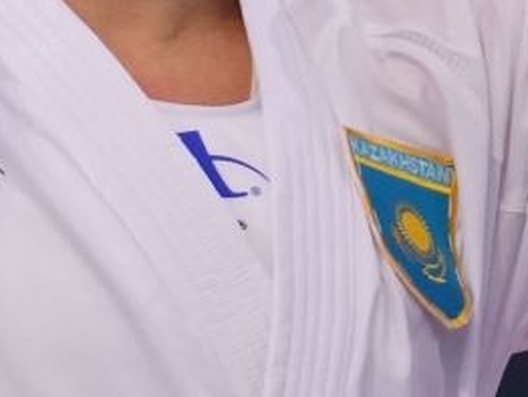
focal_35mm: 1978
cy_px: 42
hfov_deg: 1.0
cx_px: 353
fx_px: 30198
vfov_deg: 0.8
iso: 1600
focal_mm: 200
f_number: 2.8
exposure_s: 1/1000
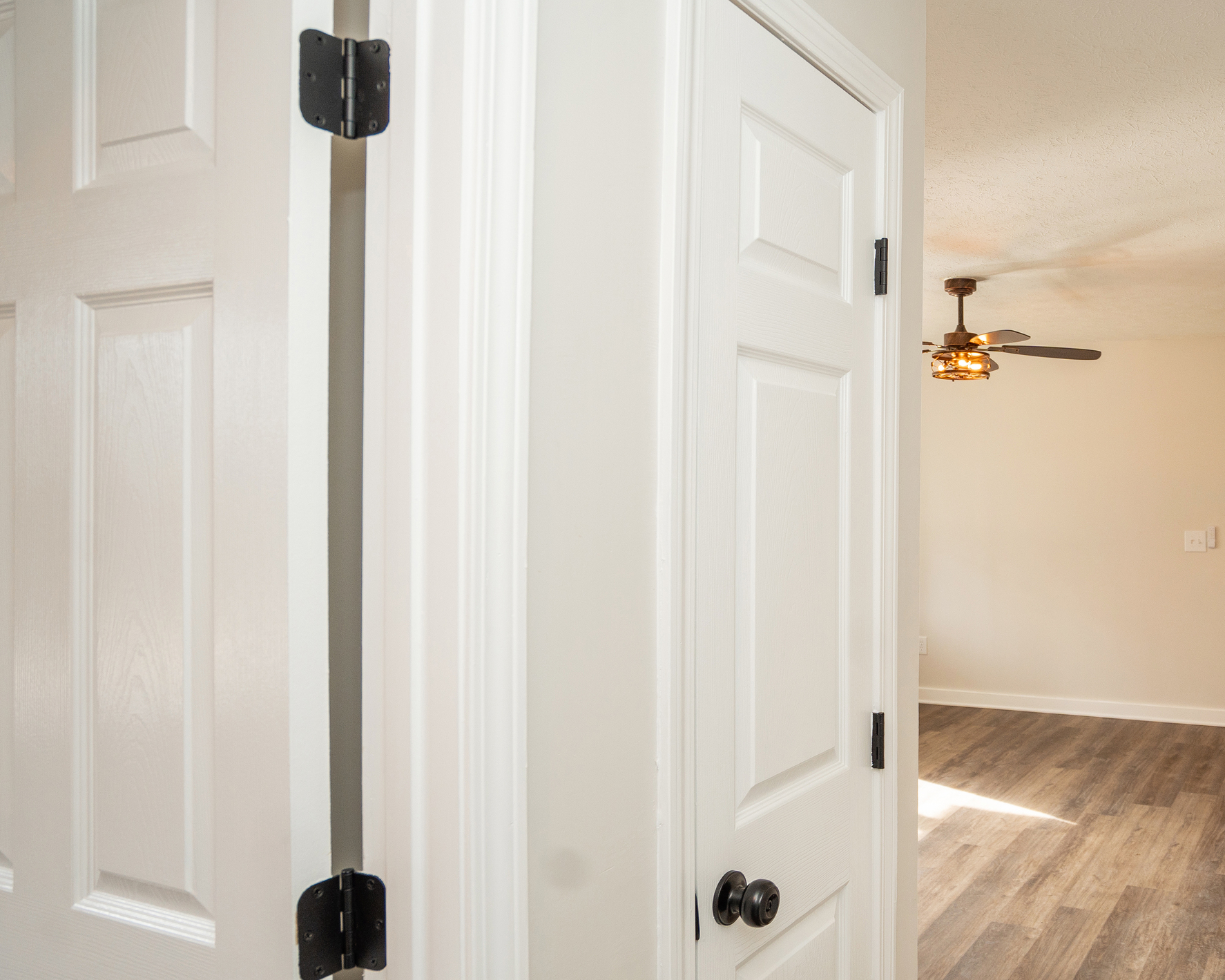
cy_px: 524
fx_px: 943
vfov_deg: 54.9
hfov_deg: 59.6
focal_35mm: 26
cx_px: 1016
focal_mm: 16
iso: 320
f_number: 4
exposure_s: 1/100
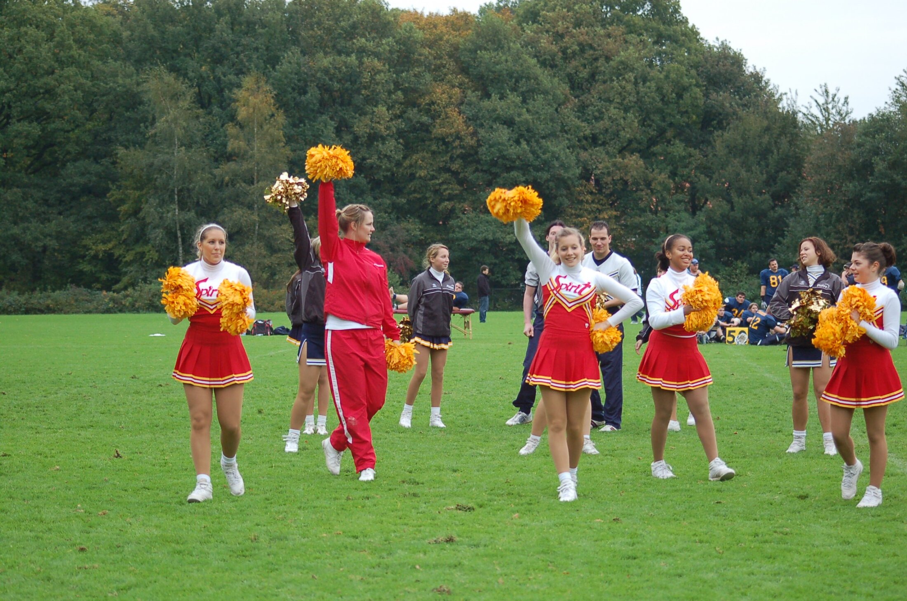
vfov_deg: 13.0
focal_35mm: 105
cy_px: 300
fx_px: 2640
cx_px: 454
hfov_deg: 19.5
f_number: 4
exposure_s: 1/500
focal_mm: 70
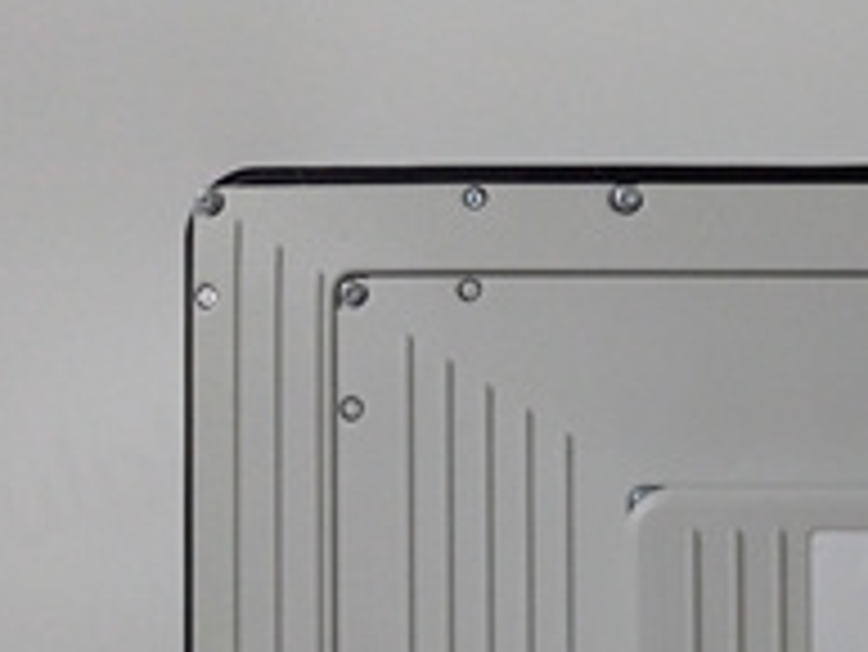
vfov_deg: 19.9
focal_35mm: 70
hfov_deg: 24.9
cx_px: 1061
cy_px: 758
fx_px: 1756
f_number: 2
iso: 321
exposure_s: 1/33
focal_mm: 3.79
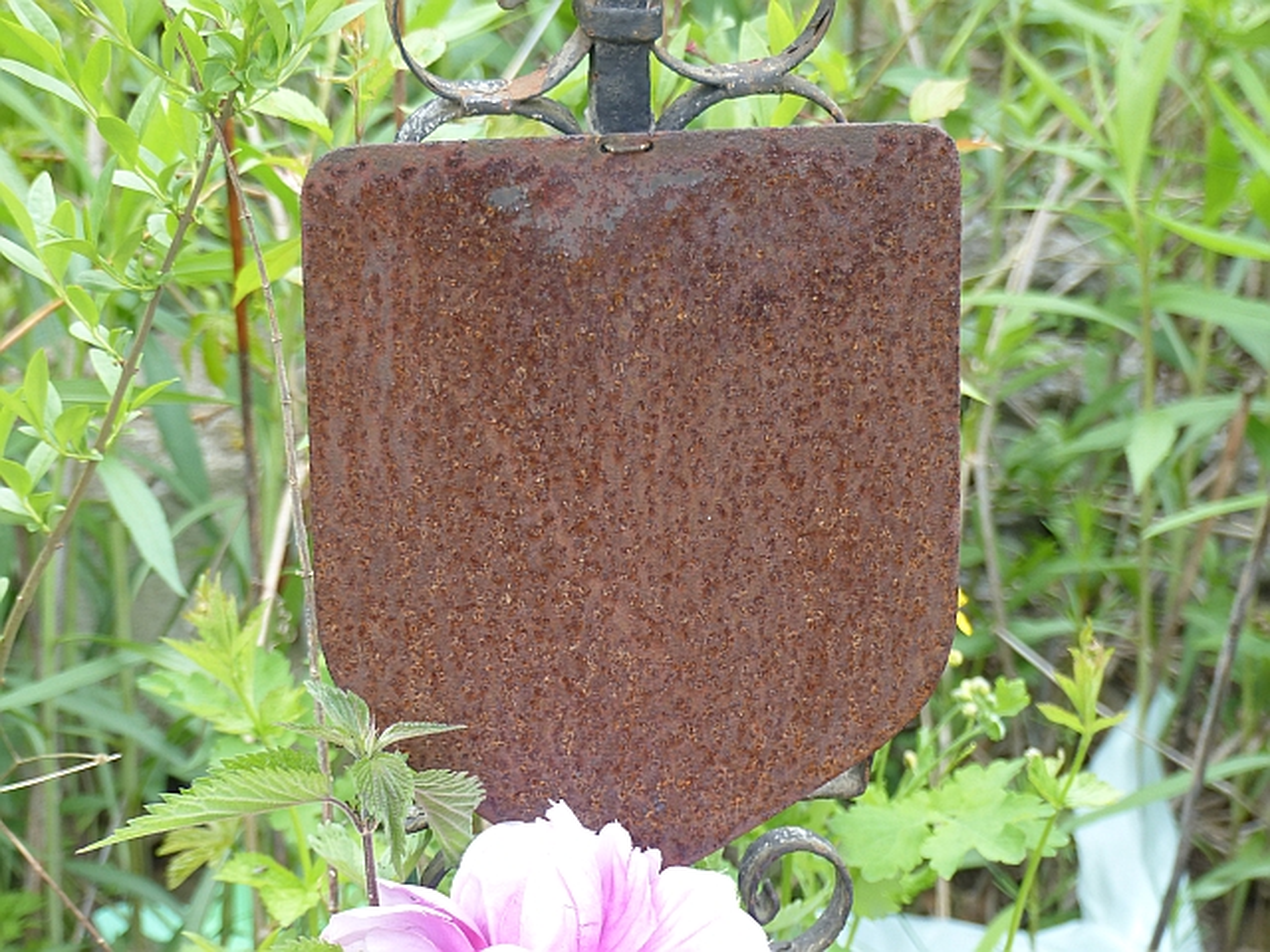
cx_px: 635
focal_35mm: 198
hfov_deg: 10.0
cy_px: 476
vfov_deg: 7.5
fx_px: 7264
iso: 100
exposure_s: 1/125
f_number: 2.8
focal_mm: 35.6
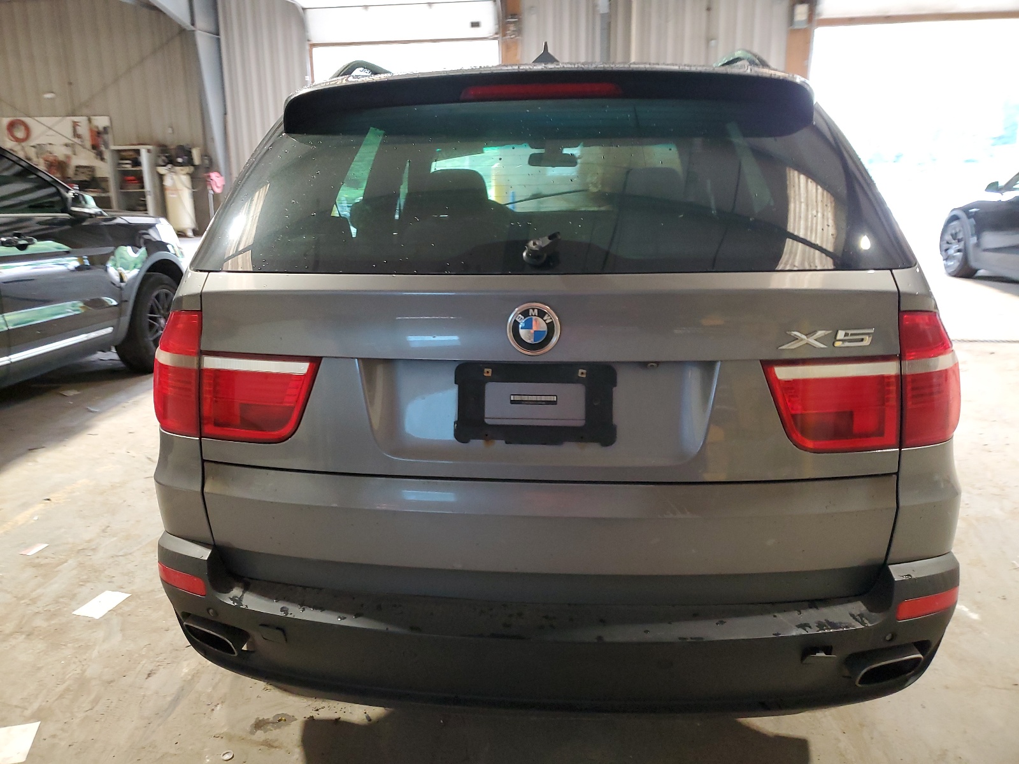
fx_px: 765
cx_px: 510
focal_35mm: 26
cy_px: 382
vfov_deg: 53.1
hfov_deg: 67.3
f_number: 1.5
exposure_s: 1/60.2
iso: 225
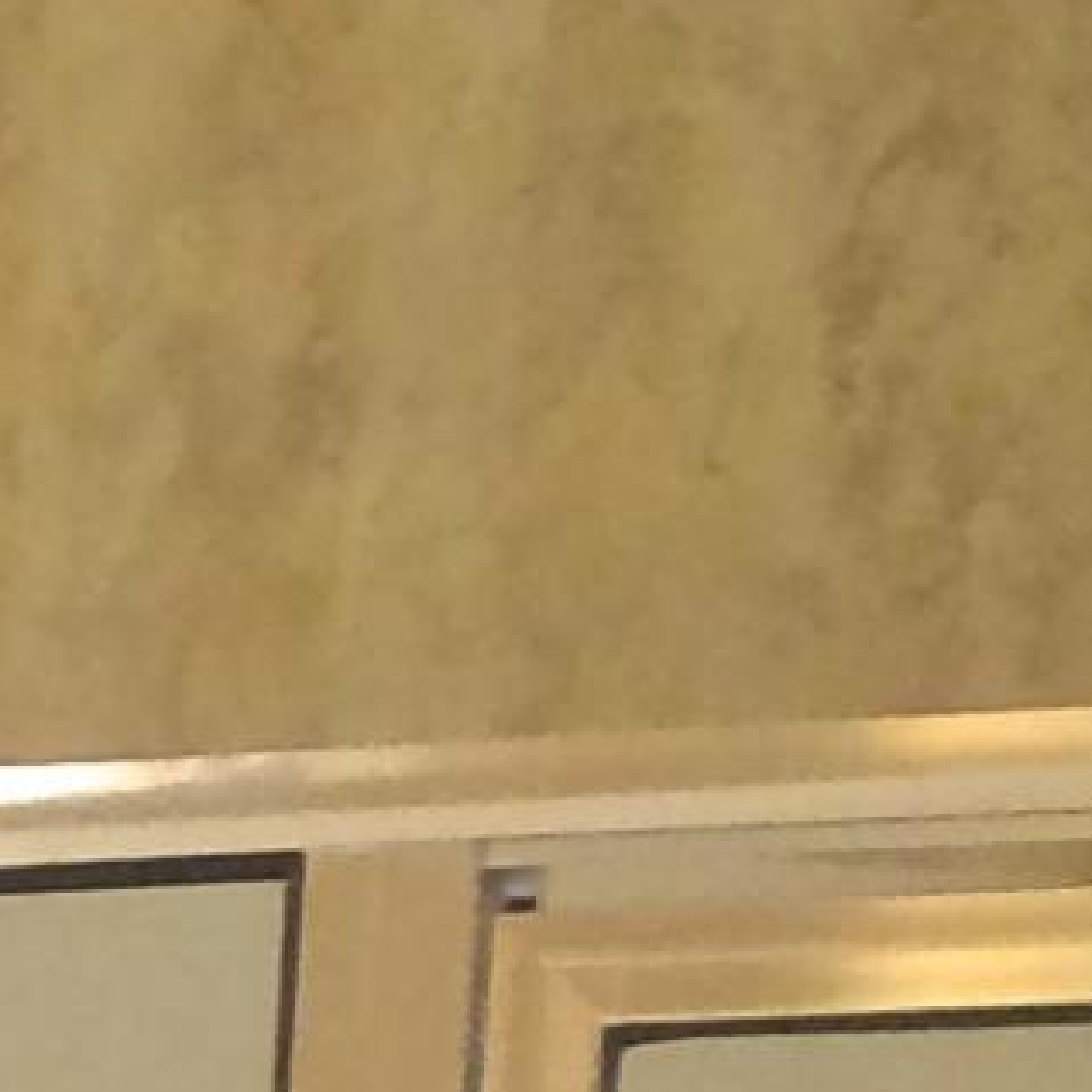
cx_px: -2744
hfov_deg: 6.2
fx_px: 8923
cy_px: 3386
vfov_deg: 6.4
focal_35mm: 250
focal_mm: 4.12
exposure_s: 1/30
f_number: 2.2
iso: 100
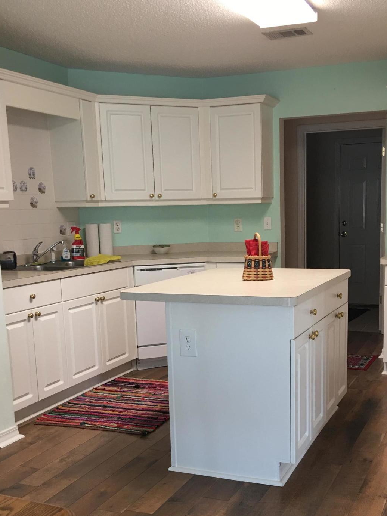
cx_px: 235
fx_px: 626
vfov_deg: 44.4
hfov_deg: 34.2
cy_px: 326
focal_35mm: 42
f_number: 2.2
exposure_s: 1/15
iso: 32
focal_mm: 4.15
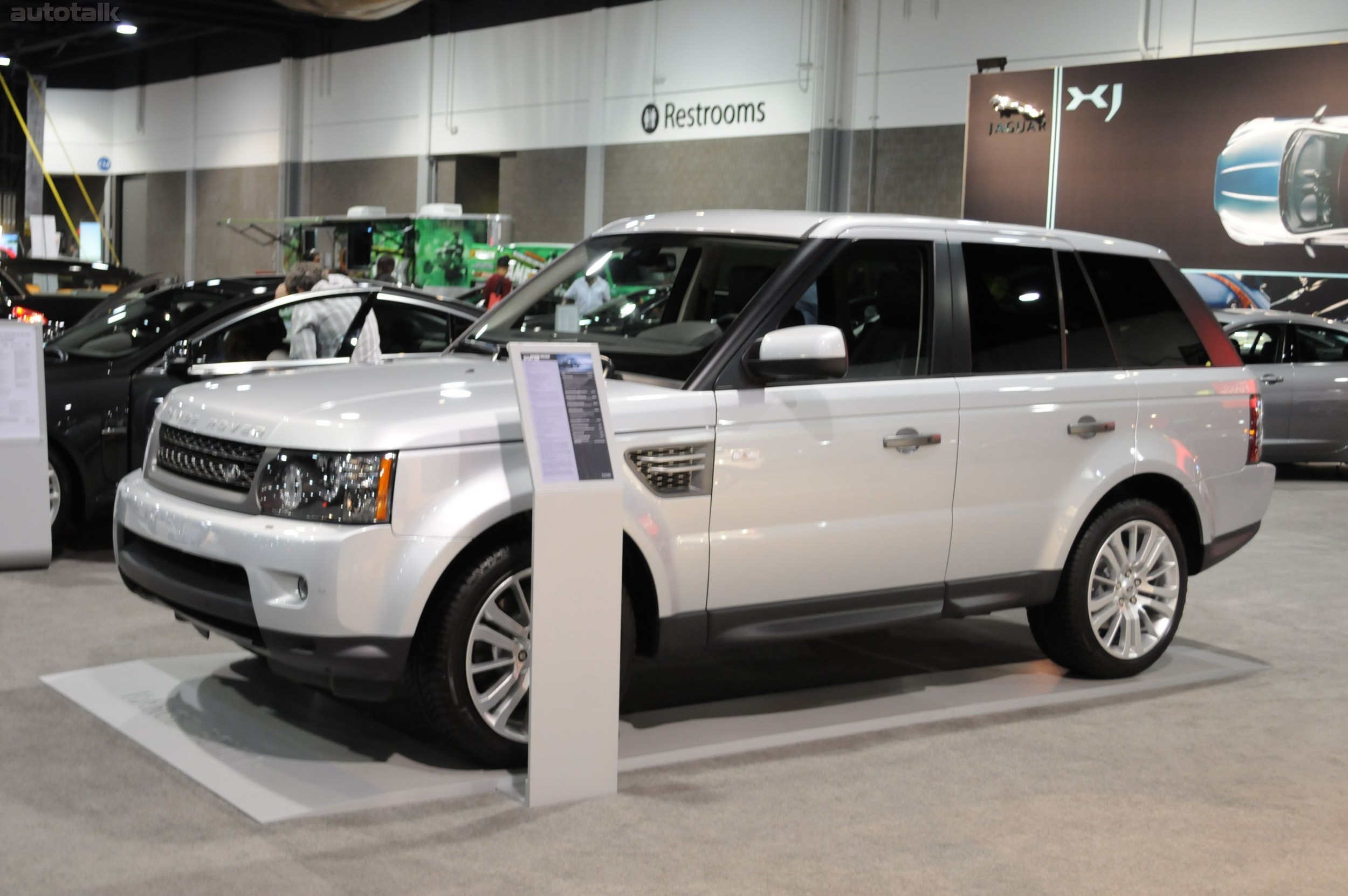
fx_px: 1795
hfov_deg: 41.2
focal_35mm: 48
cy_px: 448
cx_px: 674
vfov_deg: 28.0
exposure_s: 1/20
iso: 800
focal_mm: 32
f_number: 4.8
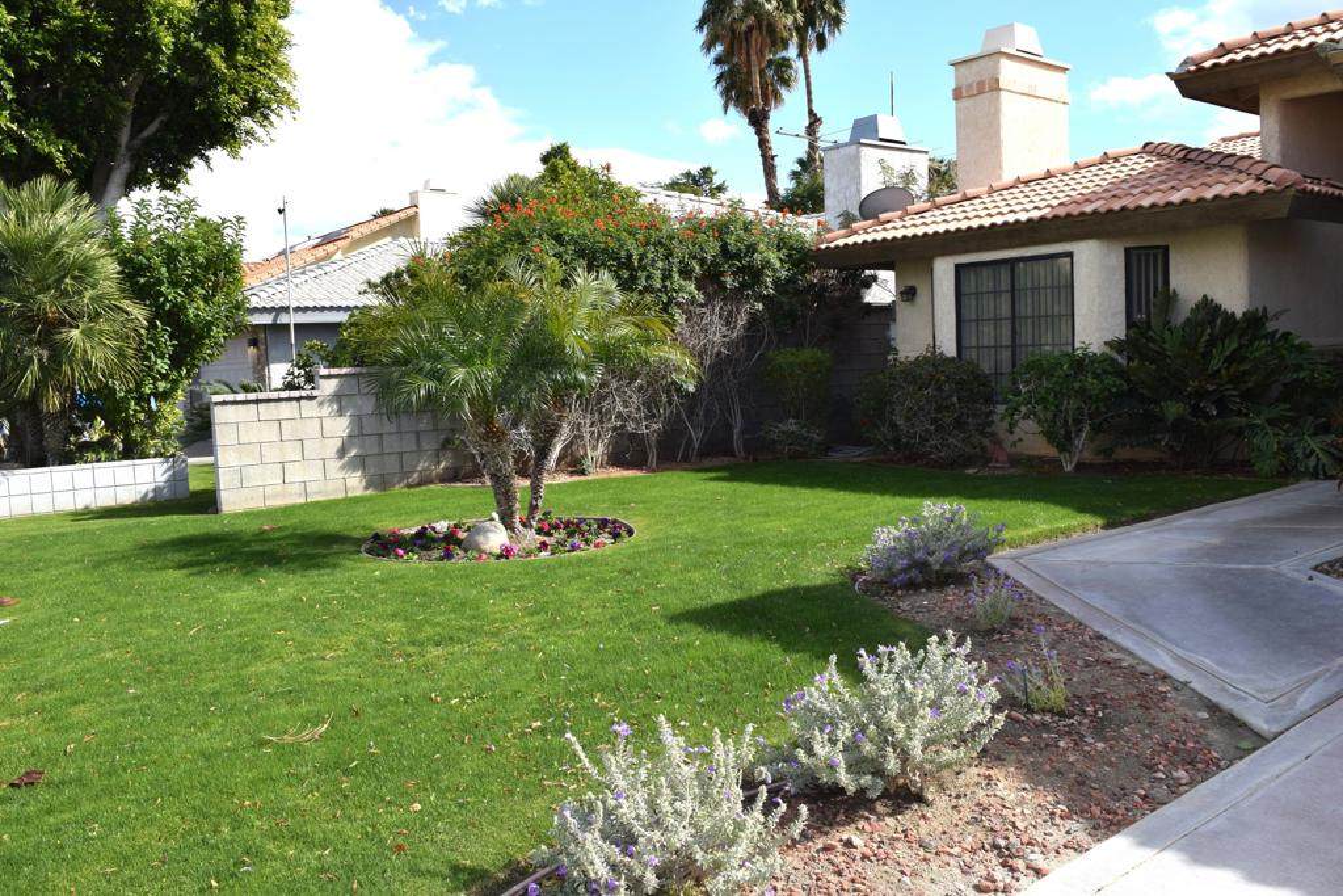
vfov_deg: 43.6
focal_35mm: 30
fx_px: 1119
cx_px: 672
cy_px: 448
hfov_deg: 61.9
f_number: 10
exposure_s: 1/200
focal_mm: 20
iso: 100
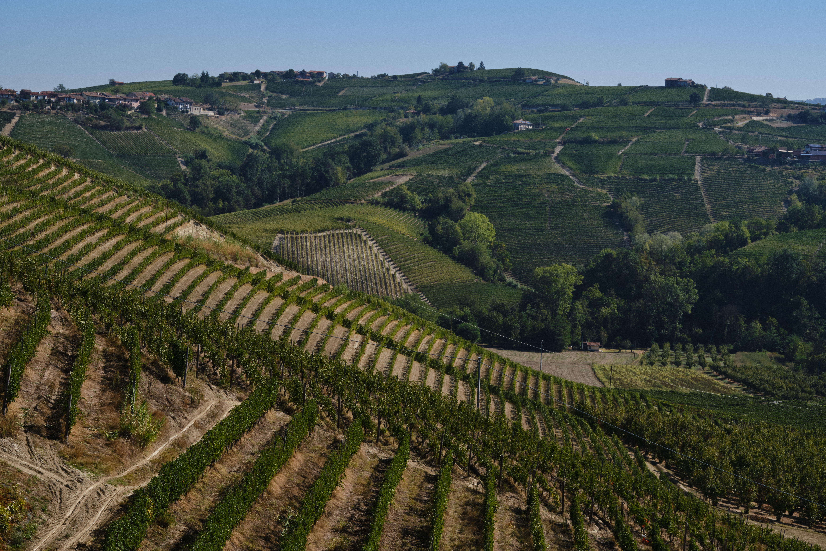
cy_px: 276
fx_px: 1721
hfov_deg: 27.0
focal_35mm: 75
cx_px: 413
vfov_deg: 18.2
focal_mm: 50
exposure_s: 1/160
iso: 160
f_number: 14
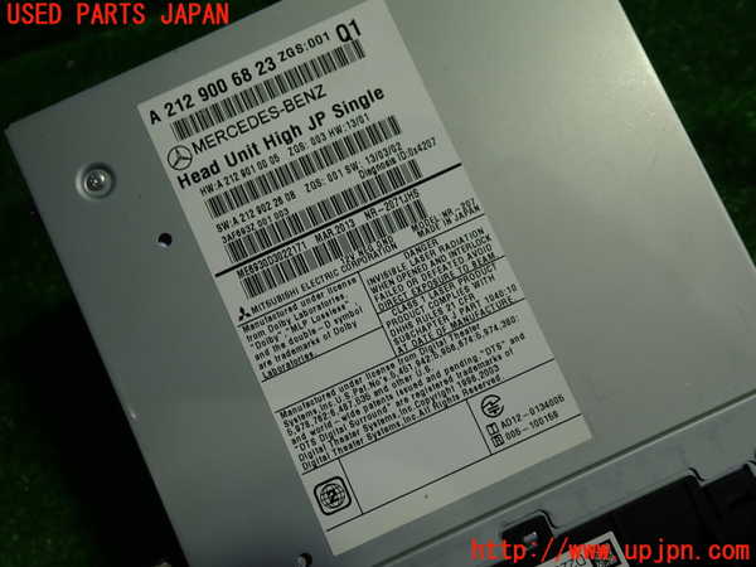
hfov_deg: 60.0
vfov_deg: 46.8
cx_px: 378
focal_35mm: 30
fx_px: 655
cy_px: 284
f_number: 2.3
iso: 100
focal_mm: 5.4
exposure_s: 1/100
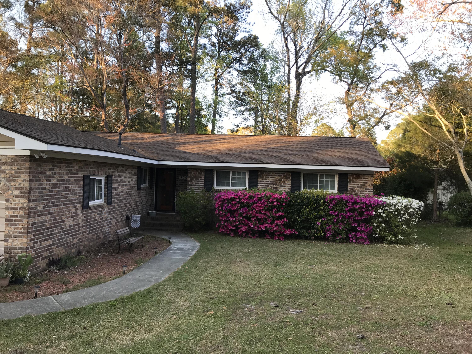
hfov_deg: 63.4
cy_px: 177
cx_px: 236
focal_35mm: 28
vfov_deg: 49.7
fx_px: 382
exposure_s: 1/155
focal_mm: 3.99
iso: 20
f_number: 1.8
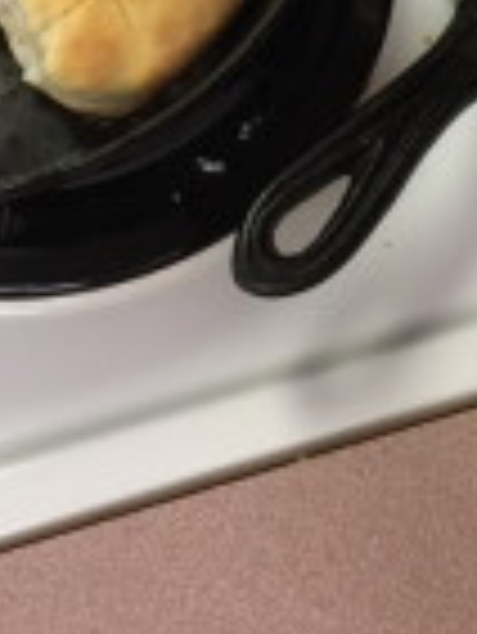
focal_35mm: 82
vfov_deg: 21.3
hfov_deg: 18.0
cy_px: -220
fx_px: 1504
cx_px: 270
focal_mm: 4.15
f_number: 2.2
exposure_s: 1/30
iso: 50
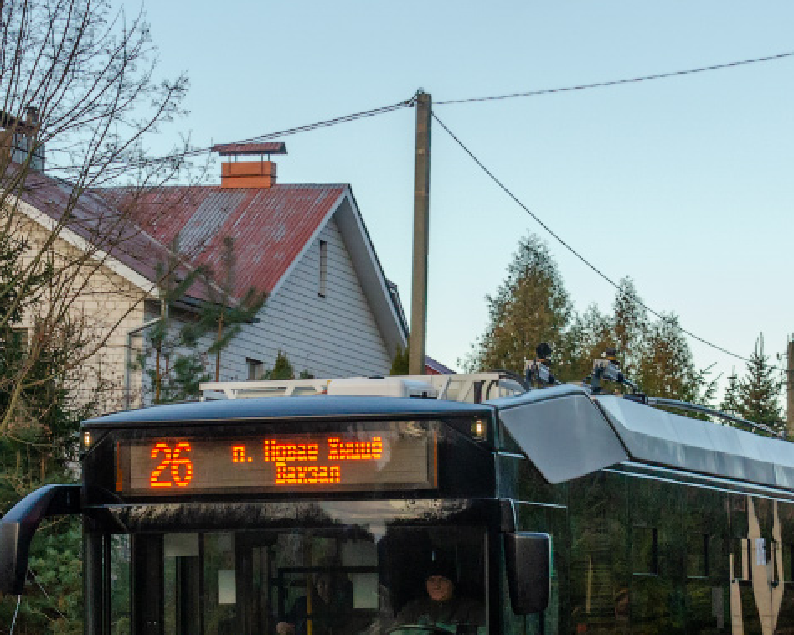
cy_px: 497
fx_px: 3078
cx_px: 315
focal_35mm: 131
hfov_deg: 14.7
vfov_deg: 11.7
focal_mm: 34
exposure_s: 1/320
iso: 800
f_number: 6.3
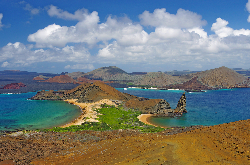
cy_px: 82
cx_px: 125
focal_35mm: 36
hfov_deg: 53.2
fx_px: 249
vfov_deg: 36.7
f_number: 6.3
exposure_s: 1/80
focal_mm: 24
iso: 100
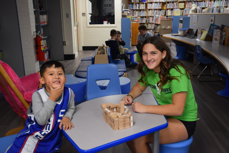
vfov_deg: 34.2
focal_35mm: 39
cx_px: 114
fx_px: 248
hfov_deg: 49.5
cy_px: 76
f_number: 4
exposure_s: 1/60
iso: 800
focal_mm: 26
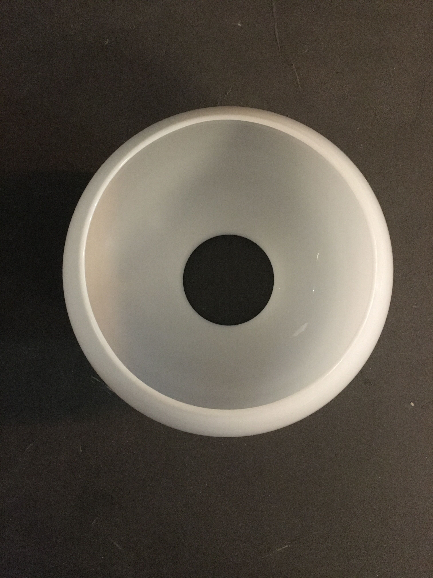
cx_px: 216
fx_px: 484
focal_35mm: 29
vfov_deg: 61.7
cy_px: 289
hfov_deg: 48.2
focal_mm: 4.15
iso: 320
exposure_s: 1/17
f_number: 2.2
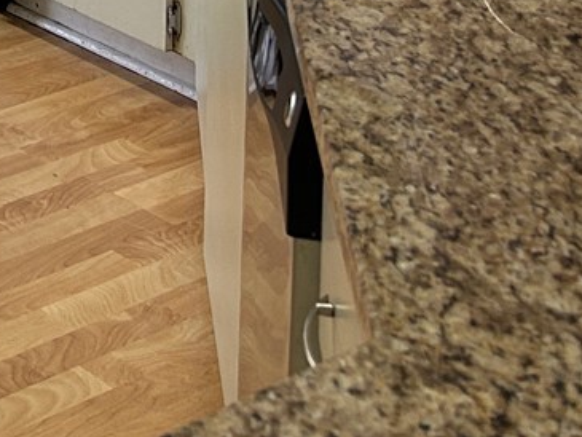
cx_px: -305
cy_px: -442
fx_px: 1917
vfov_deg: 11.6
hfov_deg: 15.8
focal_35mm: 114
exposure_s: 1/60
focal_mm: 5.7
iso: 80
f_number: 1.5
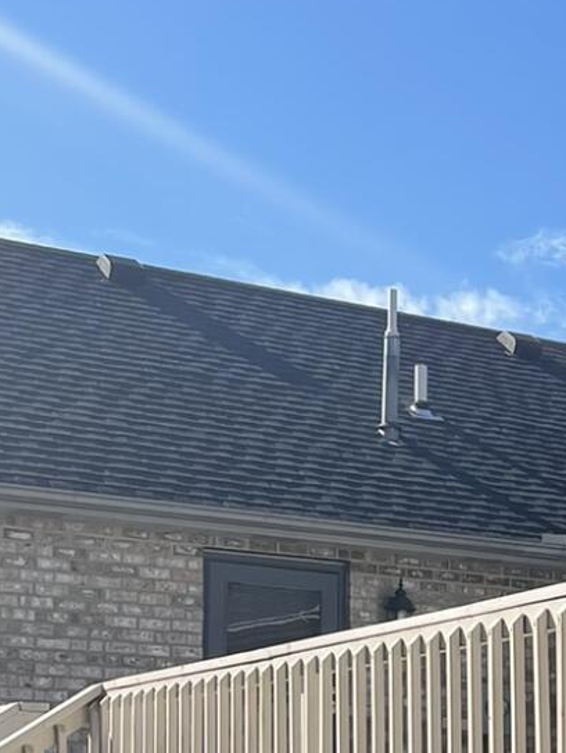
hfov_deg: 14.9
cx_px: 859
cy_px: 770
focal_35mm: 92
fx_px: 2003
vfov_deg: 20.5
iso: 32
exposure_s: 1/3003
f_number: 1.6
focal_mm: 5.1
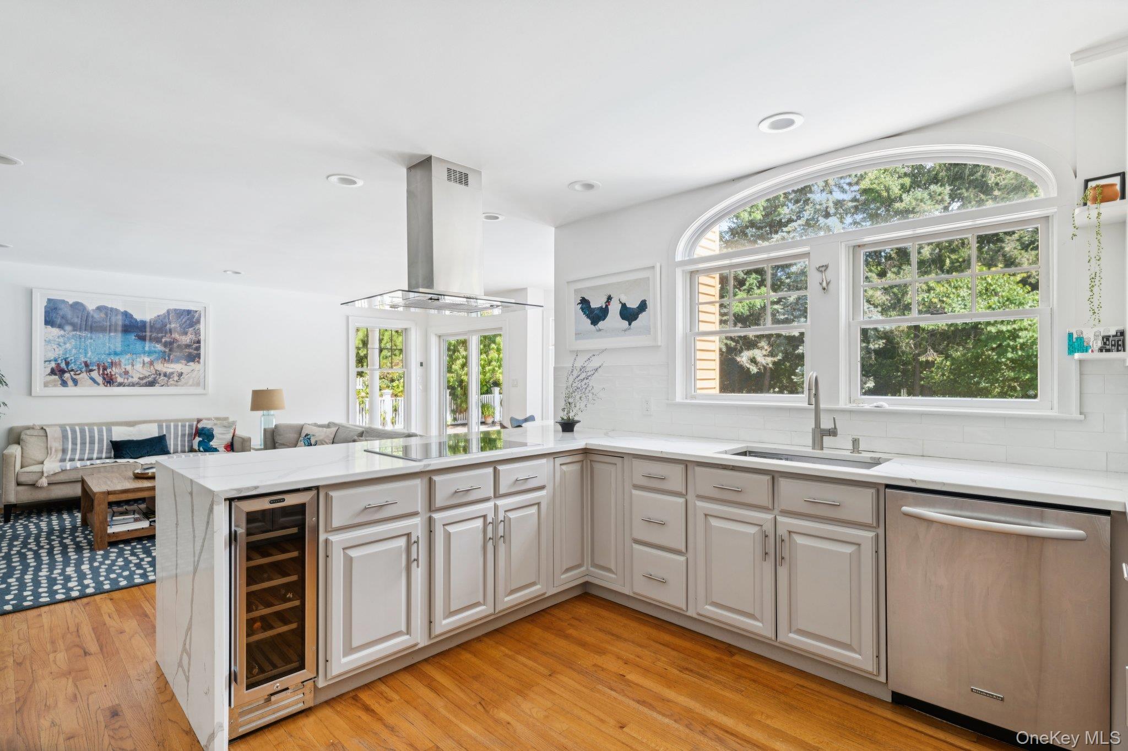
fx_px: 564
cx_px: 564
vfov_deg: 67.4
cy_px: 376
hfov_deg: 90.0
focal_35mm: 18
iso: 160
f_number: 9
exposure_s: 1/6
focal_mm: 18
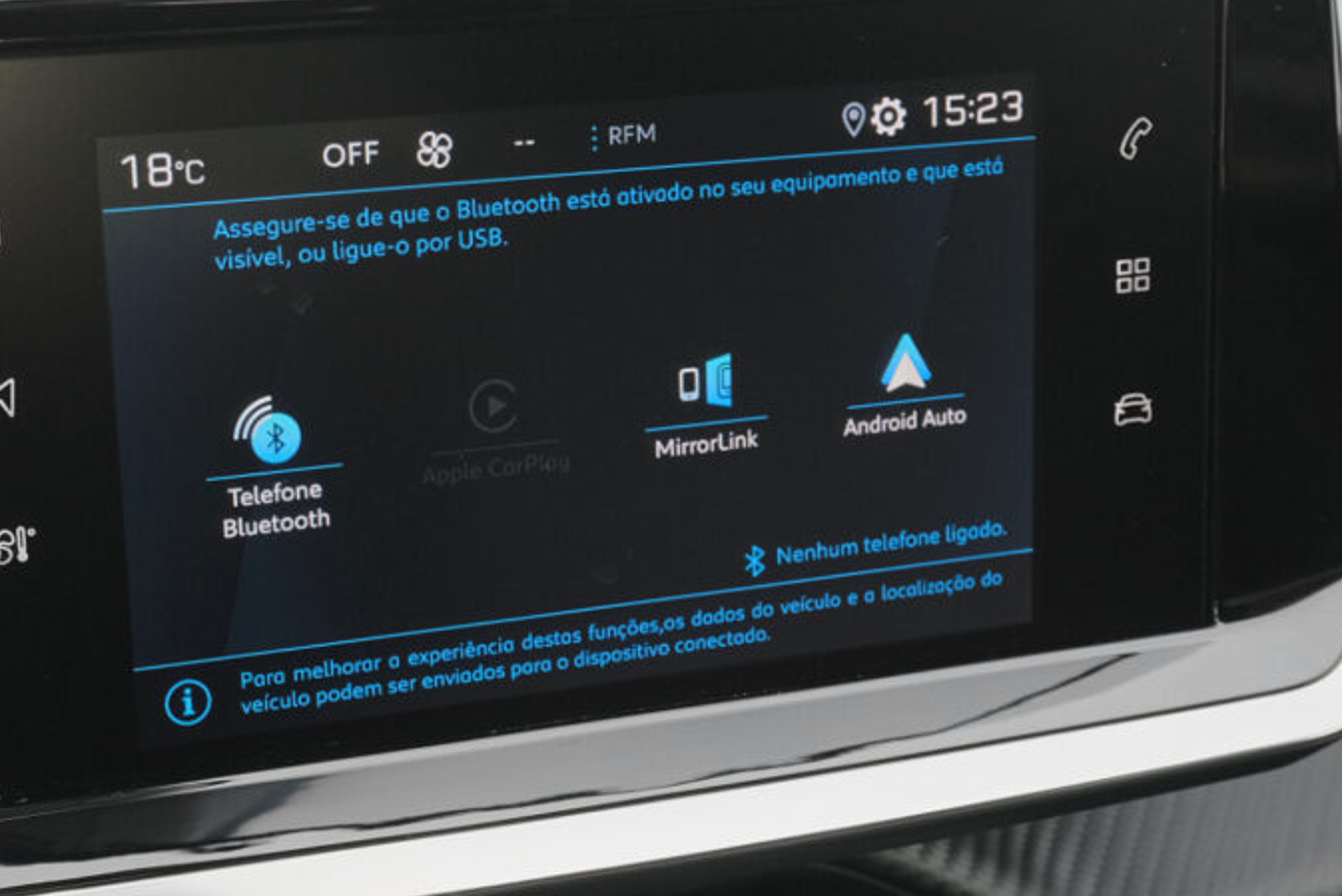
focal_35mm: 73
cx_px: 538
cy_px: 508
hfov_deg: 27.6
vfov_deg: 18.7
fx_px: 2722
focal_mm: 32.3
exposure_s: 1/160
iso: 2000
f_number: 9
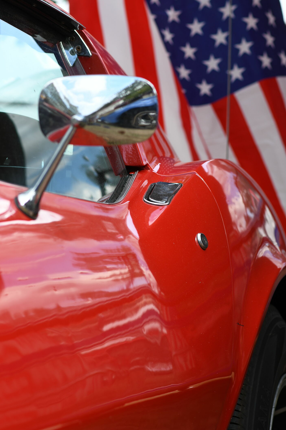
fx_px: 1728
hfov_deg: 9.5
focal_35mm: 145
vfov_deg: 14.2
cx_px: 153
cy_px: 209
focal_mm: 85
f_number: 4
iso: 100
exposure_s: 1/320
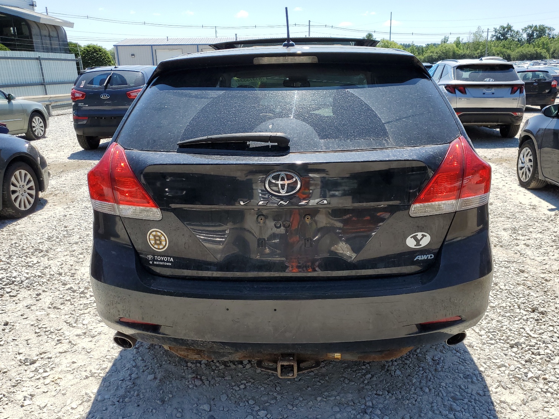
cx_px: 296
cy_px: 217
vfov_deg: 49.7
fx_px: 452
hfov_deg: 63.4
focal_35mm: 28
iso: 50
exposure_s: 1/2500
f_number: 1.5
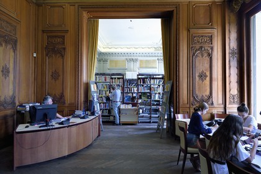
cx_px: 130
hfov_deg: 69.4
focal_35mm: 26
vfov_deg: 49.6
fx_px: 188
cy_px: 87
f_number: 8
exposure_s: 1/40
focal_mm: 26
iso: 800
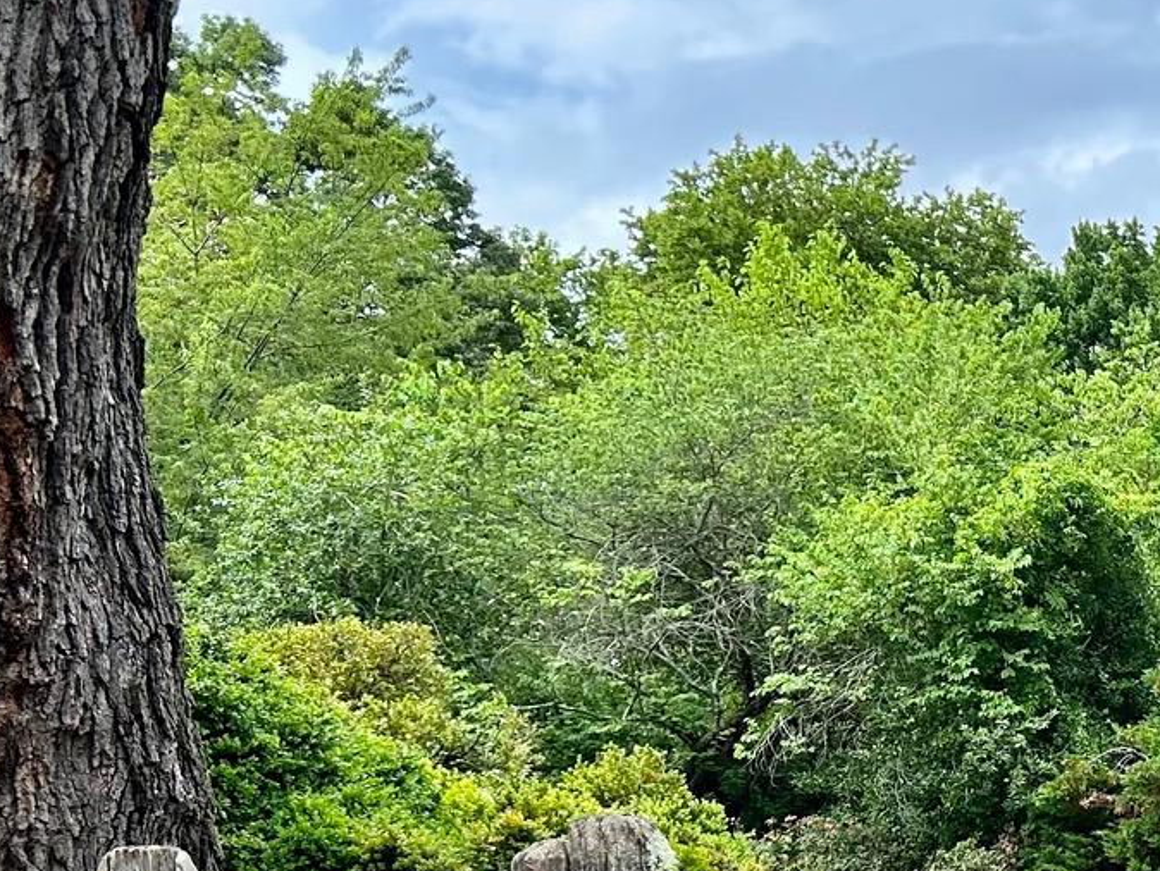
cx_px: 1575
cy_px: 814
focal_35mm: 79
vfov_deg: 18.3
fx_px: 2648
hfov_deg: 21.8
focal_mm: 5.7
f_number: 1.5
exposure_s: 1/1779
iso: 50
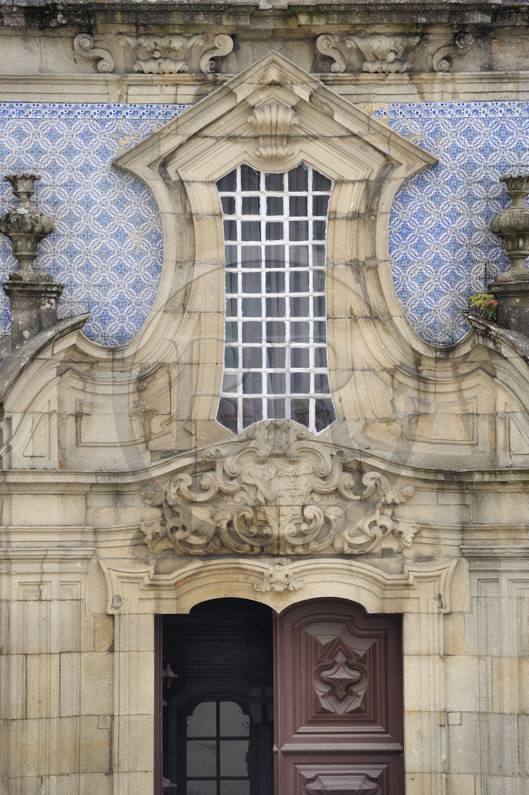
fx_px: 3753
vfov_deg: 12.1
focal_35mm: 170
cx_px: 264
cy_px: 398
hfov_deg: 8.1
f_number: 5.6
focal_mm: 170
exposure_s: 1/160
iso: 200
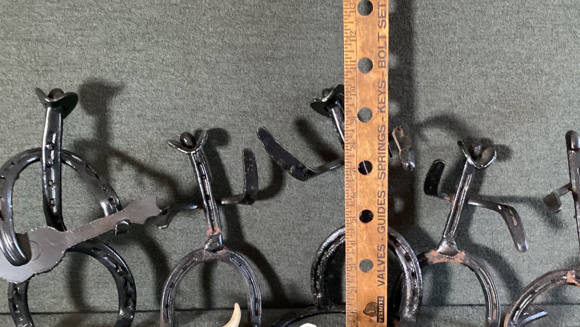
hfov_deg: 50.3
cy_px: 199
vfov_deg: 29.6
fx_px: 615
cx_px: 339
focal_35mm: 40
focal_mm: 3.3
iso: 500
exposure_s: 1/25
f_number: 2.4
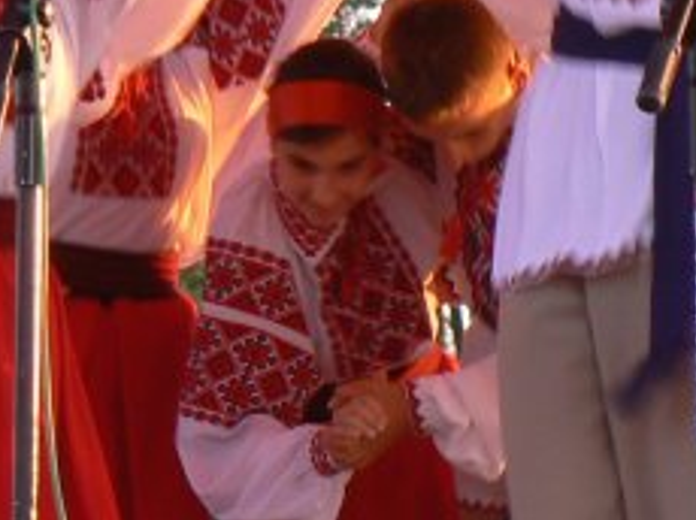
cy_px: 172
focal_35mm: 536
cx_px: 27
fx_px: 10766
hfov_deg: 3.7
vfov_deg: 2.8
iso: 80
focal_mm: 25.7
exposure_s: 1/60
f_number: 4
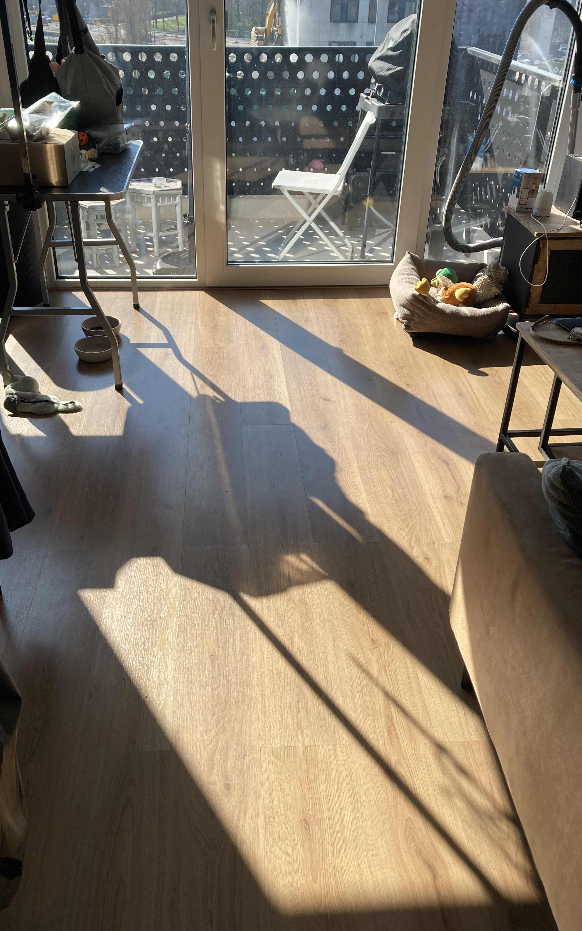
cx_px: 253
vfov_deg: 62.9
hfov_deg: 41.8
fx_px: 761
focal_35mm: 30
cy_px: 462
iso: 20
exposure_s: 1/759
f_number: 1.8
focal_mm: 3.99
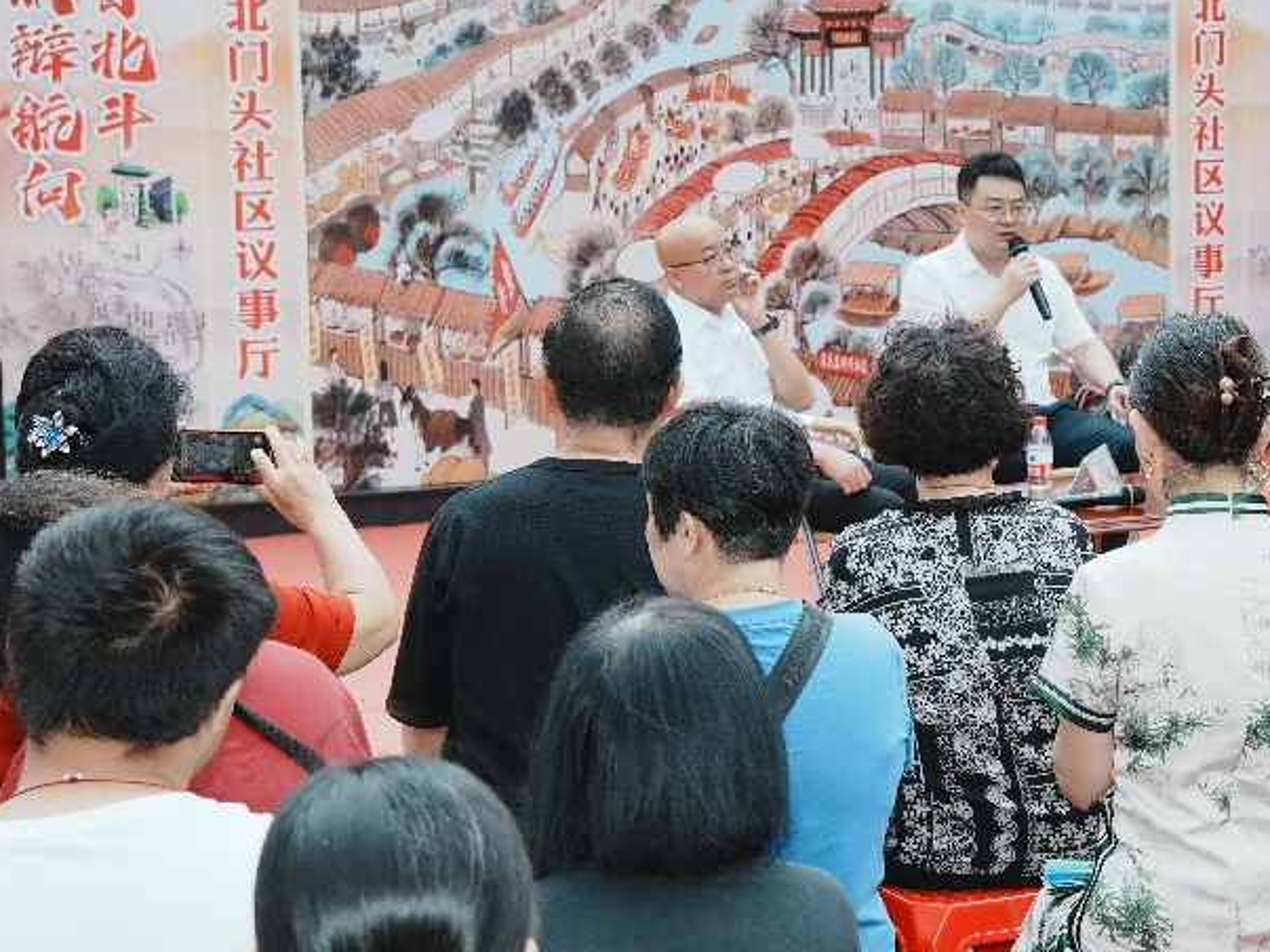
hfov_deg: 21.6
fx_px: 3263
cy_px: 396
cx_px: 1089
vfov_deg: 16.6
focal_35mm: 89
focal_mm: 31
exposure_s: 1/320
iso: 200
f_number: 4.5
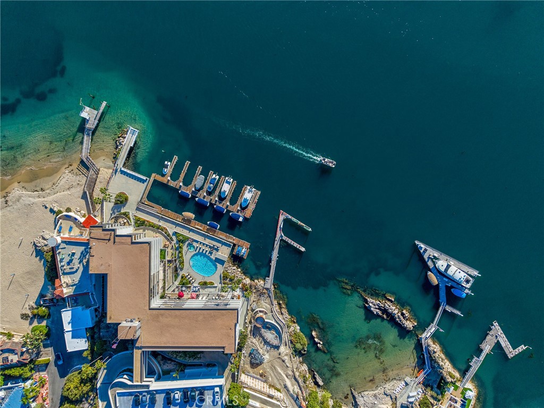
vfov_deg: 56.8
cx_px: 272
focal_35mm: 24
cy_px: 204
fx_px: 377
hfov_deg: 71.6
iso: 100
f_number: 1.8
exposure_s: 1/320
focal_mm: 8.67
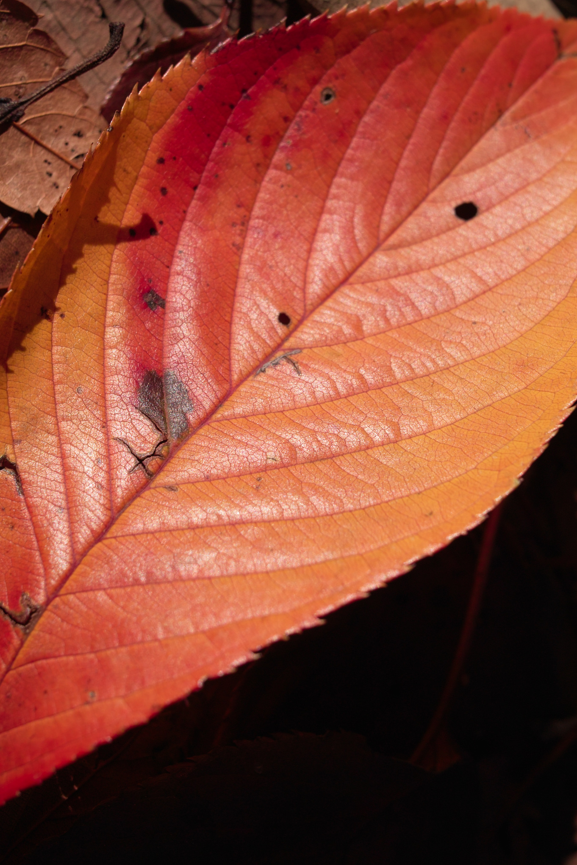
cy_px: 348
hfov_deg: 25.5
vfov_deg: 37.4
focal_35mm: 53
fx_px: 1274
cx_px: 271
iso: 100
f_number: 7.1
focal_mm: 24.2
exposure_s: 1/320
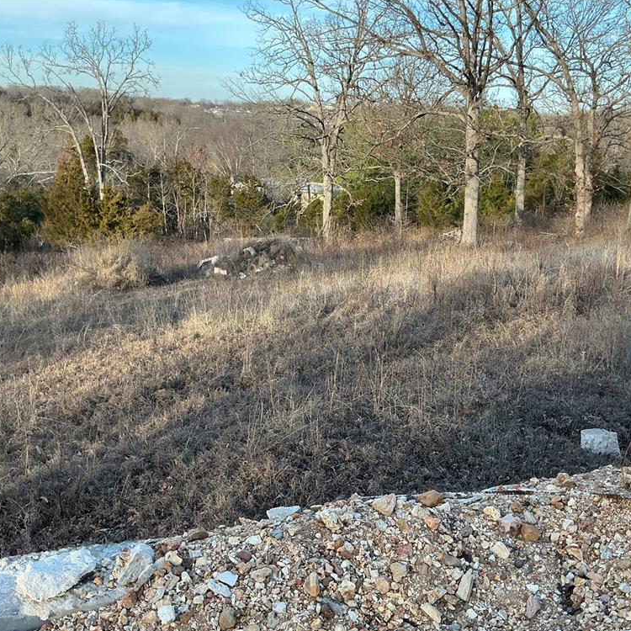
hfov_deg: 47.1
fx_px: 722
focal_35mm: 35
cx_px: 364
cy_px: 321
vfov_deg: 47.2
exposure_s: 1/281
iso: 25
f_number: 1.8
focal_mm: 3
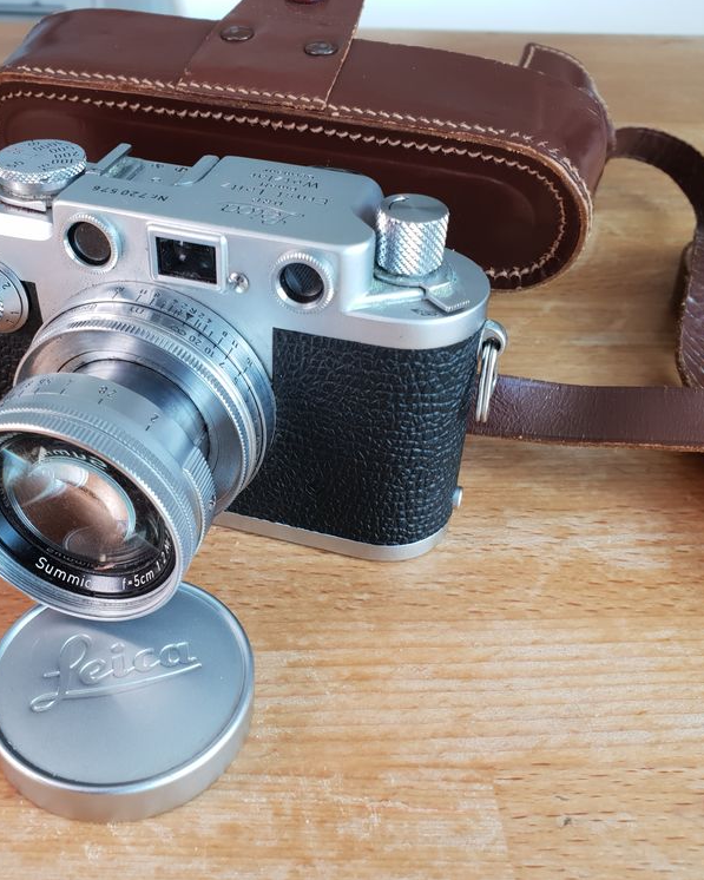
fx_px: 885
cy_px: 439
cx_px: 310
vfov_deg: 52.8
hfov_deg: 43.3
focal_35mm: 34
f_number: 2.4
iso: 80
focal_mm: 4.3
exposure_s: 1/60
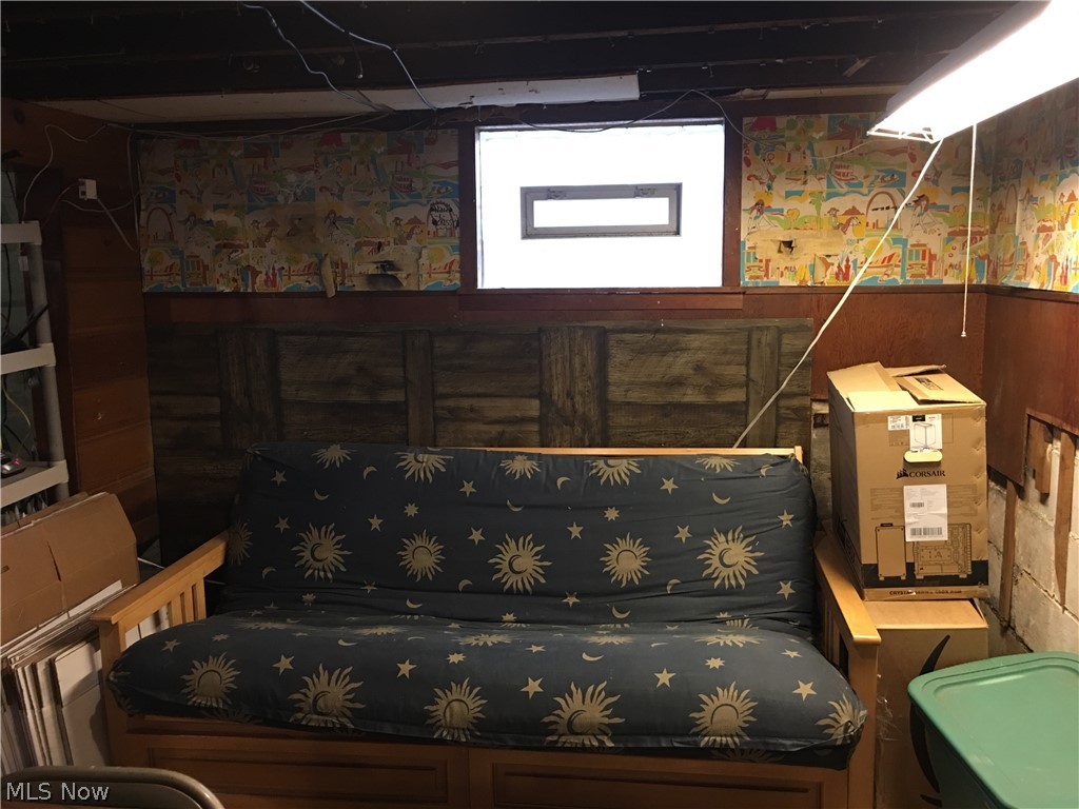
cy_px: 404
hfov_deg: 61.7
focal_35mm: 29
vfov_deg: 48.2
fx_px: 904
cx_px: 540
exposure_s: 1/10
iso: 80
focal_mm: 4.15
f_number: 2.2
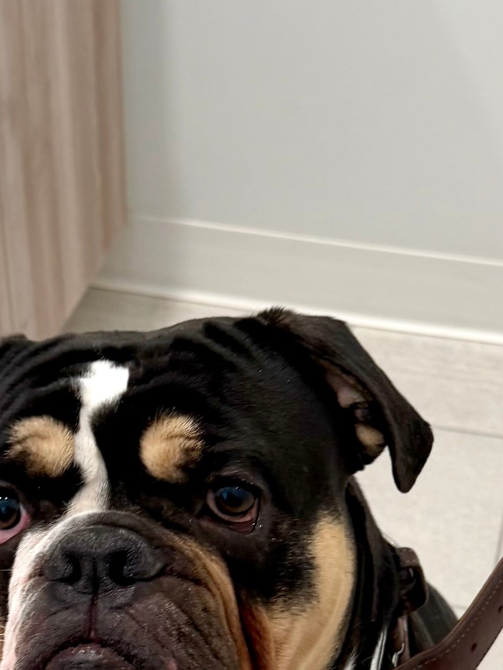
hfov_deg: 19.6
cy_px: 615
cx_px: 302
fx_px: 1453
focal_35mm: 75
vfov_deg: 25.1
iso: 125
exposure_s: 1/60
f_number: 1.78
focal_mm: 6.76
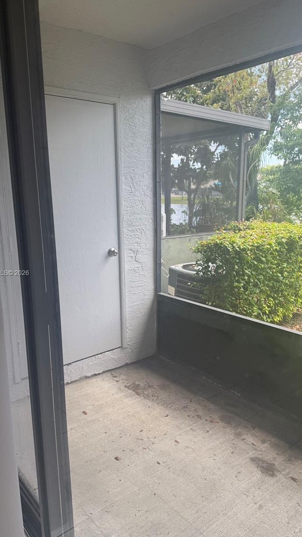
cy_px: 274
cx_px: 151
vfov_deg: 69.8
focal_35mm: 27
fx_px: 384
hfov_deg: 42.9
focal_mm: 6.76
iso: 100
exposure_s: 1/481
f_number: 1.78
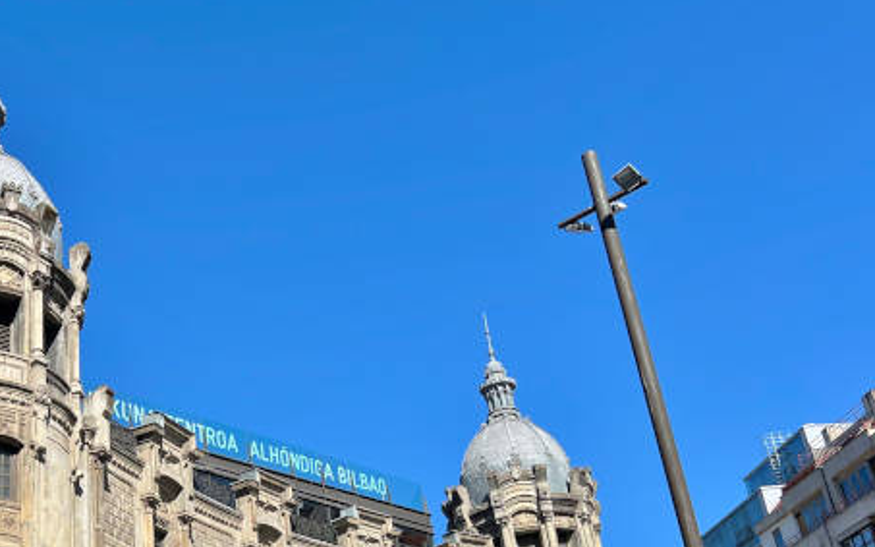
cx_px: 167
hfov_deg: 42.3
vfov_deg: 27.7
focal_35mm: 45
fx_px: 1073
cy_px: 479
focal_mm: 5.7
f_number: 1.5
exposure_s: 1/3968
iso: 50
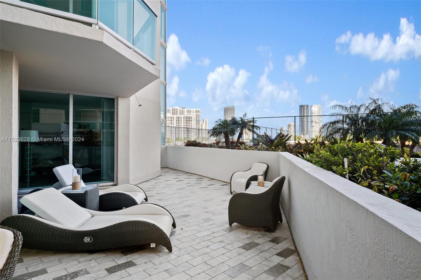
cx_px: 210
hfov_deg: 81.3
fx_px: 245
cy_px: 140
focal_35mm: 21
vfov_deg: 59.4
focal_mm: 21
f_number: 8
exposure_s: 1/200
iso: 200
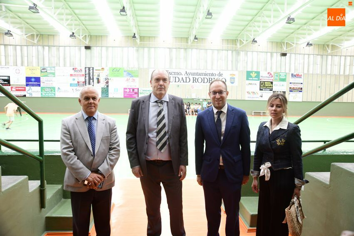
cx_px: 177
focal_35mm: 26
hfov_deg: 69.4
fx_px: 256
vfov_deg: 49.6
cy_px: 118
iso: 1250
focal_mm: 26
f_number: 6.3
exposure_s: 1/40
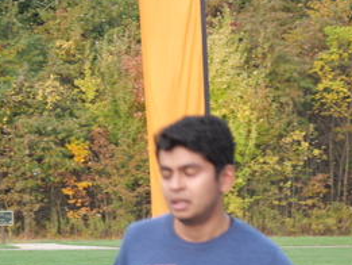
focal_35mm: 190
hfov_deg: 10.4
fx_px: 1933
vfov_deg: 7.8
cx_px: 124
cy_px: 183
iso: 200
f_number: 4
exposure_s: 1/160
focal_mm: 45
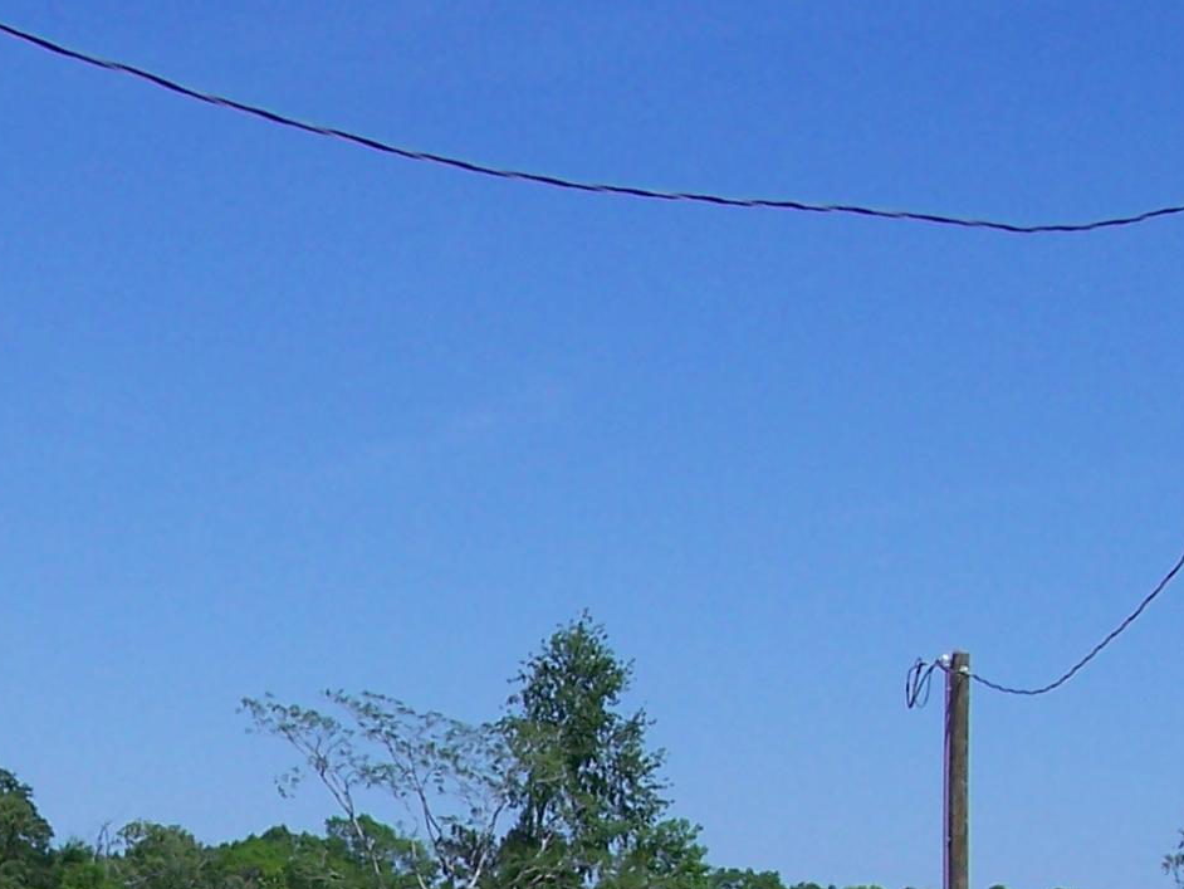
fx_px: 4140
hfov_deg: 16.1
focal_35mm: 121
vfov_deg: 11.8
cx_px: 119
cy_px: 1244
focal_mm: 6.3
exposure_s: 1/640
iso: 64
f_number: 4
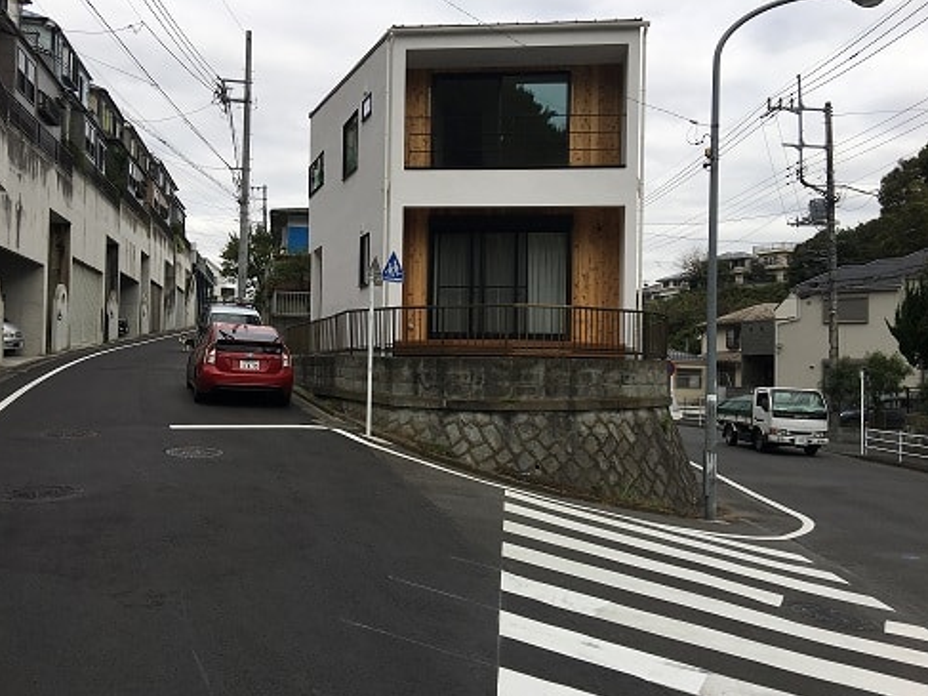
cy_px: 355
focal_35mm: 30
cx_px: 459
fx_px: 804
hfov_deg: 60.0
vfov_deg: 46.8
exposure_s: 1/587
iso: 25
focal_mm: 4.15
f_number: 2.2
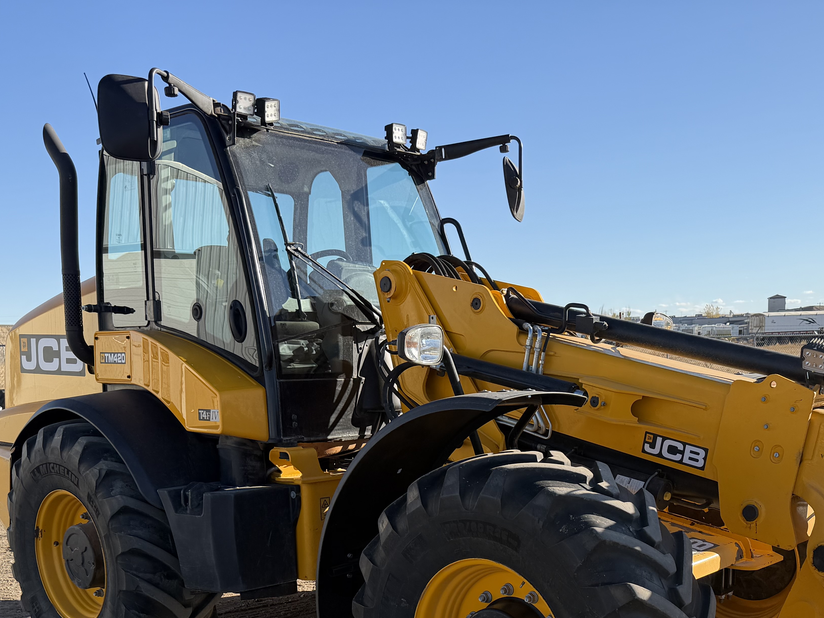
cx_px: 512
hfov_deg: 44.4
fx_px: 1000
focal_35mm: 42
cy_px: 540
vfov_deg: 32.8
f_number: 1.78
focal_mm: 6.76
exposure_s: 1/2801
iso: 80
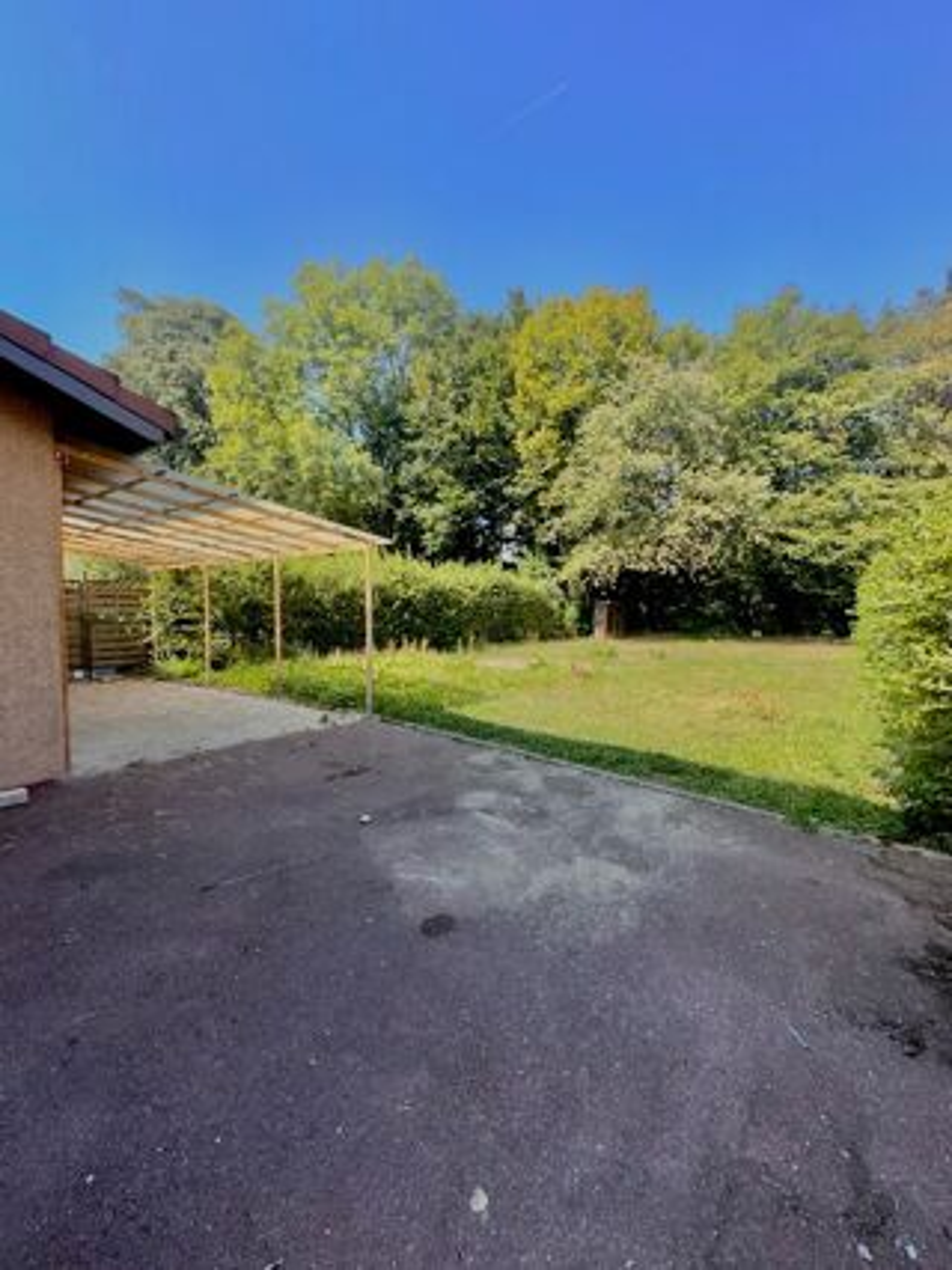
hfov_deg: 85.6
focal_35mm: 14
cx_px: 476
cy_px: 635
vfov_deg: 102.1
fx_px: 514
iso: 32
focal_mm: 2.22
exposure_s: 1/739
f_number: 2.2
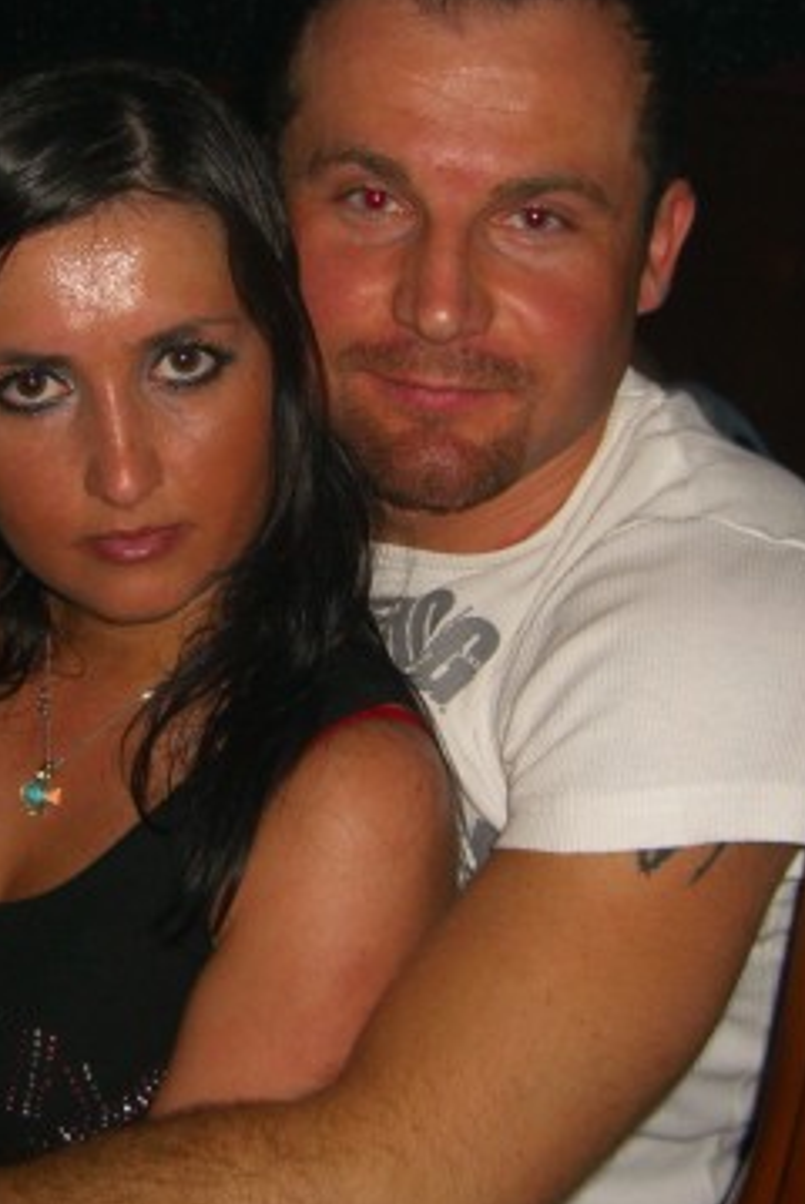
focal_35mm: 66
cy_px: 527
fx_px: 2209
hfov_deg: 20.6
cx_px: 272
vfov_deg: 30.5
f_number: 2.8
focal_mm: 7.9
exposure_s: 1/60
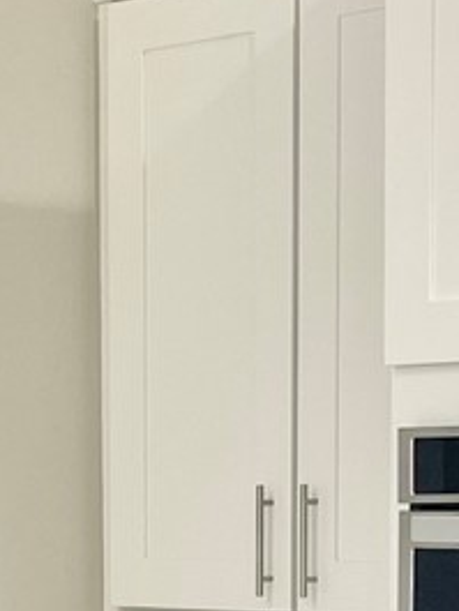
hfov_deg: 9.4
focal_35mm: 157
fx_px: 2773
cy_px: 761
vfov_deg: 12.3
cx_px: 35
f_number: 1.6
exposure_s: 1/60
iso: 80
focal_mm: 5.1
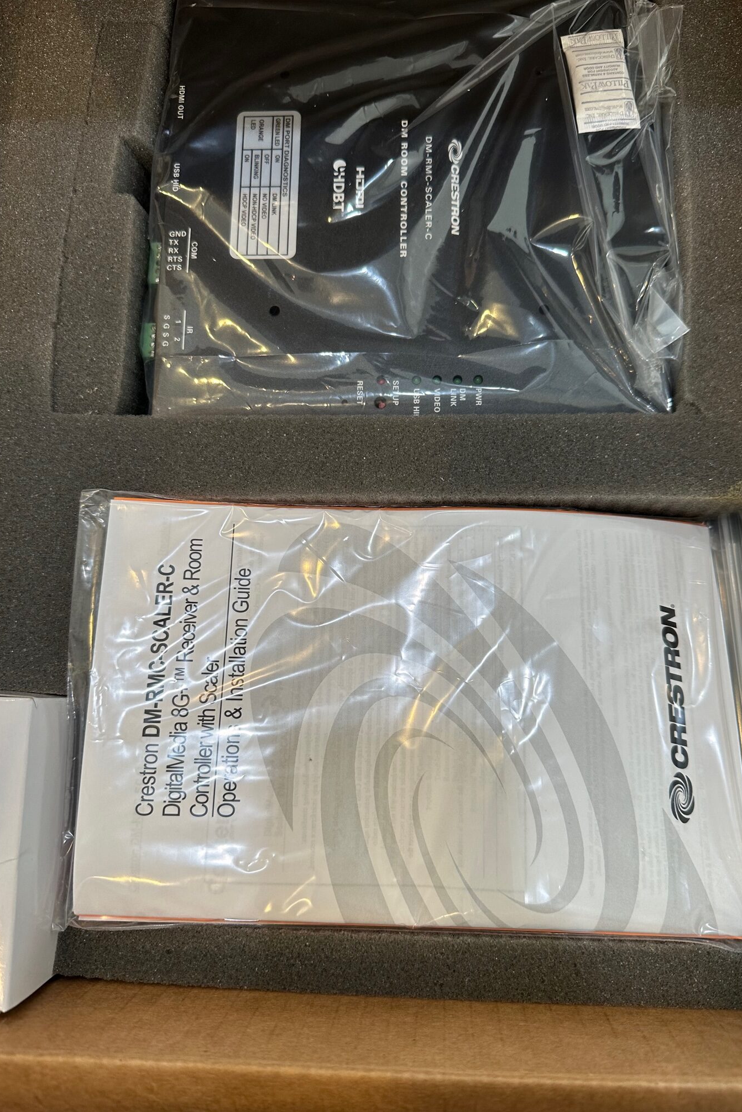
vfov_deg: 71.5
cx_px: 384
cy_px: 556
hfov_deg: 51.3
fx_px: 773
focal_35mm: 25
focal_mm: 6.86
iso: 125
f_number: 1.78
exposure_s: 1/120
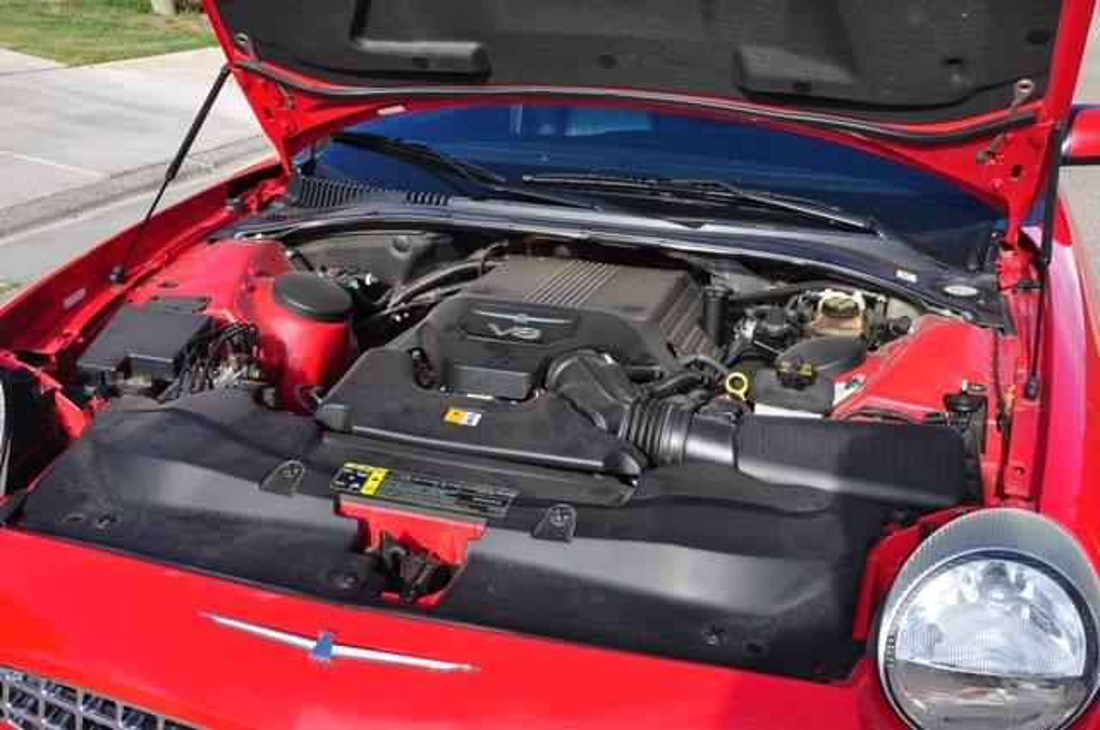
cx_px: 550
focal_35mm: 39
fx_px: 1190
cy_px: 365
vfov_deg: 34.1
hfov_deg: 49.6
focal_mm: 26
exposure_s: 1/100
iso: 200
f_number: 11
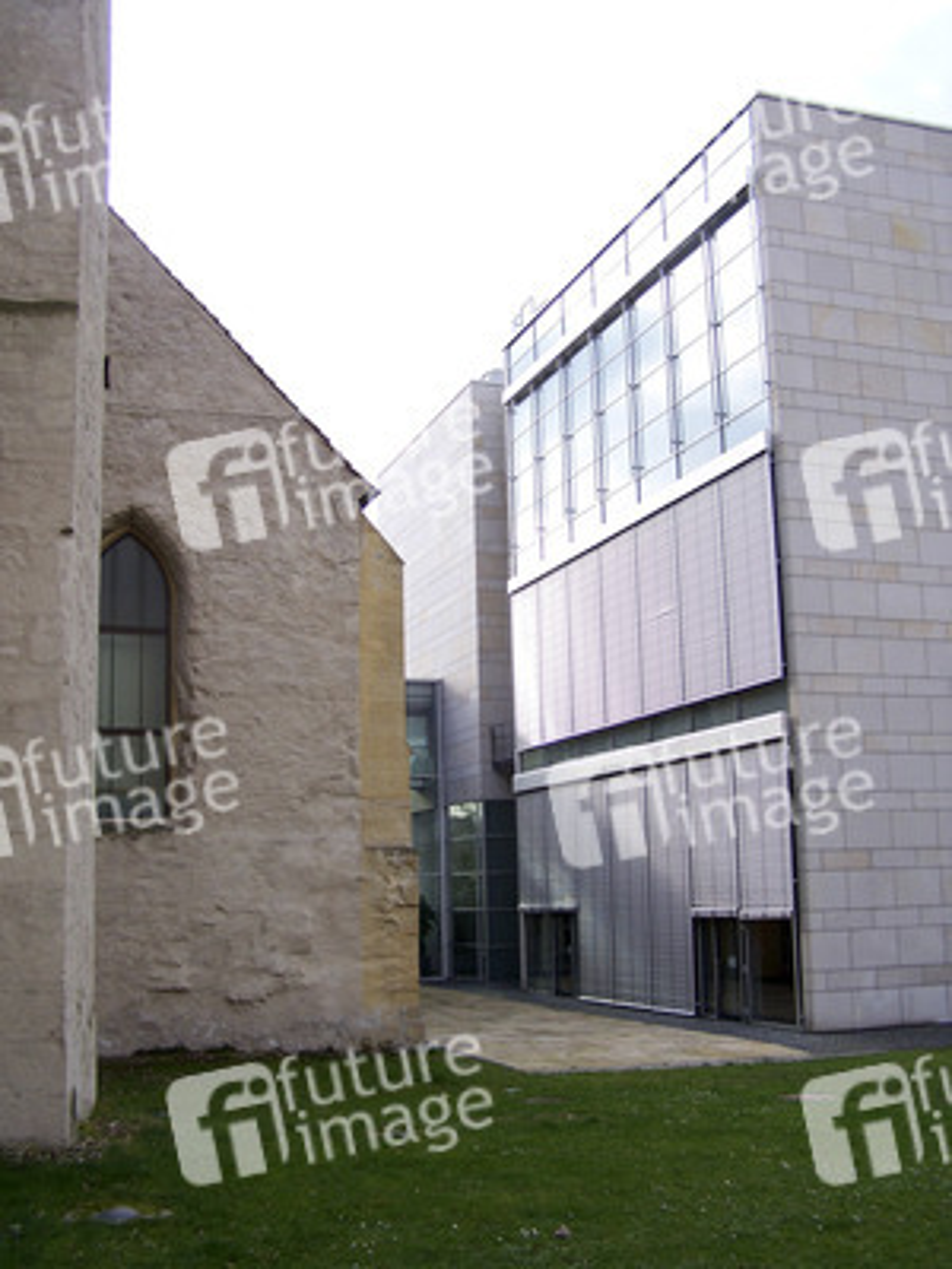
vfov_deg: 49.0
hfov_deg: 37.7
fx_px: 1393
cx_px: 476
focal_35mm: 38
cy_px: 634
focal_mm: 6.3
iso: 80
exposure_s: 1/250
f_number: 2.8
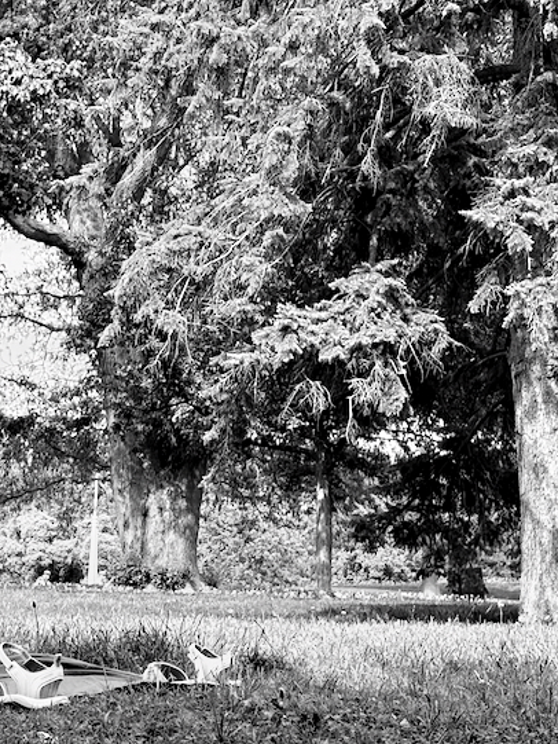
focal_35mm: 123
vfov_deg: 16.0
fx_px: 2643
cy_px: 459
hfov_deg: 12.0
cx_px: 32
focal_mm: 5.96
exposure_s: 1/701
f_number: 1.6
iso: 50
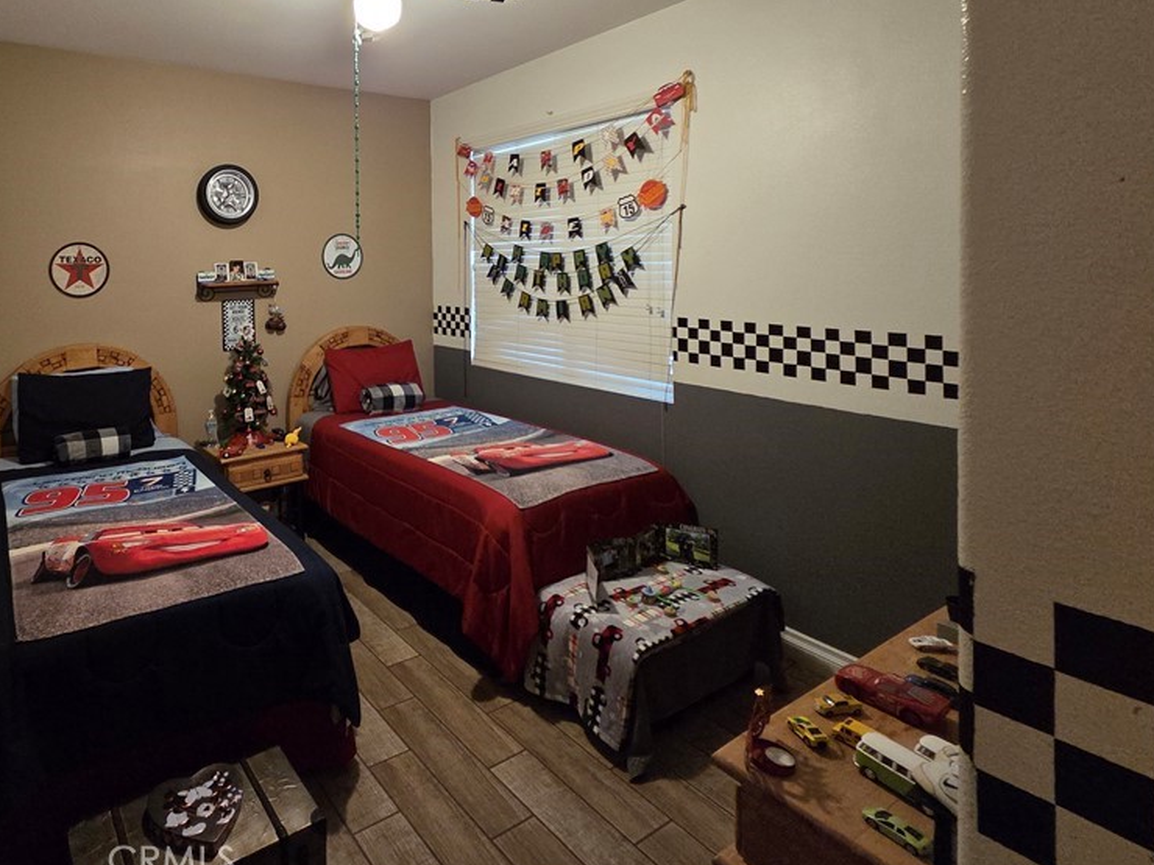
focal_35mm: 18
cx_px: 363
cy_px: 284
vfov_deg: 69.4
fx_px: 600
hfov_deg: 84.0
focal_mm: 2.2
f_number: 2.2
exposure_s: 1/60
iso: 1250
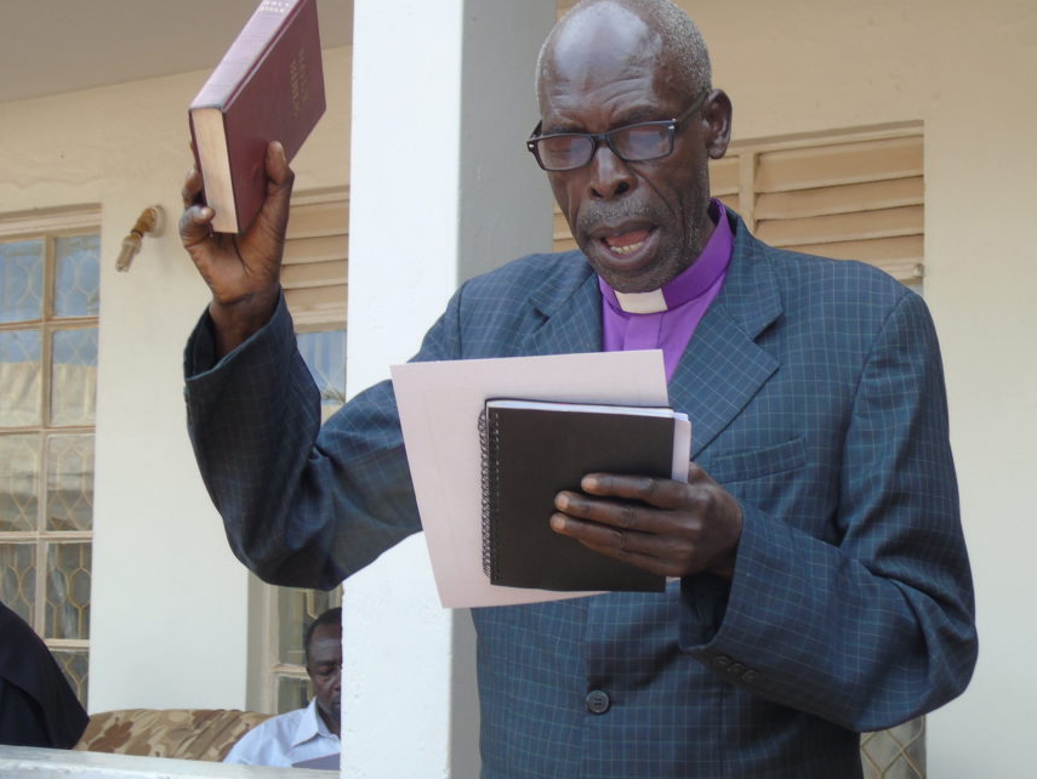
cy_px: 334
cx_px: 591
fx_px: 2547
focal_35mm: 85
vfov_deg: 17.4
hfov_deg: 23.0
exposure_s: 1/100
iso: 80
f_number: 4.7
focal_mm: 13
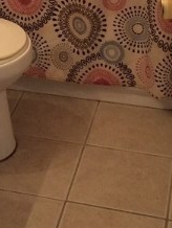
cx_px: -14
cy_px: -84
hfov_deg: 14.2
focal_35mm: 102
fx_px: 674
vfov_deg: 17.8
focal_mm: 4.15
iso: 125
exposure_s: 1/30
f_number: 2.2
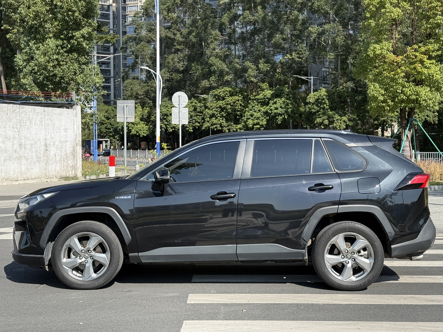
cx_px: 222
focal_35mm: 48
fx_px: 614
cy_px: 166
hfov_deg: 39.7
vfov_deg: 30.3
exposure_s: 1/2273
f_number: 1.78
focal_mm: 6.76
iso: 100
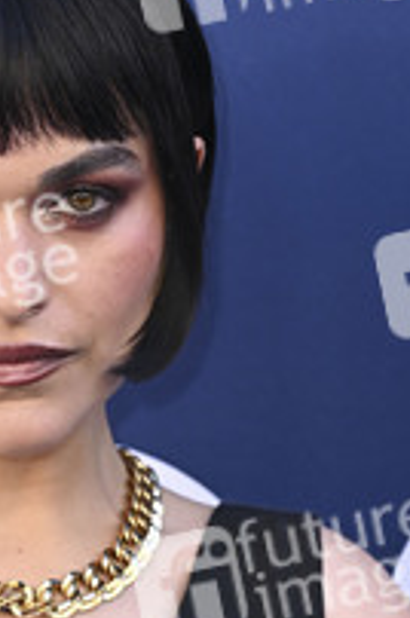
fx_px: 4080
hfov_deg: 5.7
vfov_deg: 8.7
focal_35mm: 238
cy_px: 419
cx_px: 9
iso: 400
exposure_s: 1/200
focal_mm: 120
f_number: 5.6
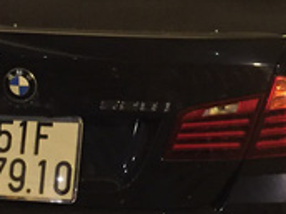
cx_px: 224
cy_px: 7
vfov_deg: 13.2
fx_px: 917
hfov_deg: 17.6
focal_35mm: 111
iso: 500
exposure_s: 1/17
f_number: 2.2
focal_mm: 4.15
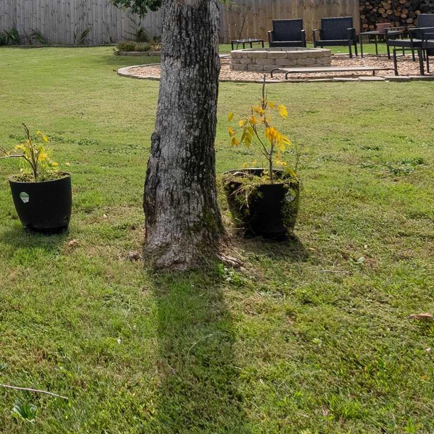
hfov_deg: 28.0
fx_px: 681
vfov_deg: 32.9
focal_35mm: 48
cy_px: 16
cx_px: -156
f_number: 9
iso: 640
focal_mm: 16
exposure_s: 1/1000
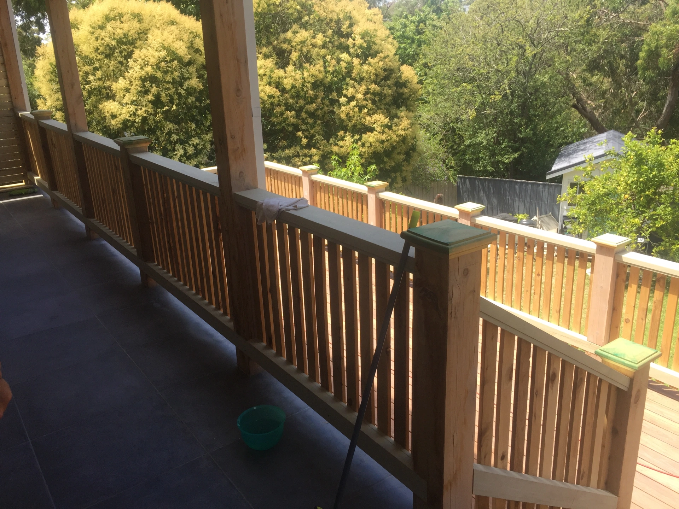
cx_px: 340
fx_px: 569
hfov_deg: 61.7
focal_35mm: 29
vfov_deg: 48.2
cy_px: 254
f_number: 2.2
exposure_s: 1/514
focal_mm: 4.15
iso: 32
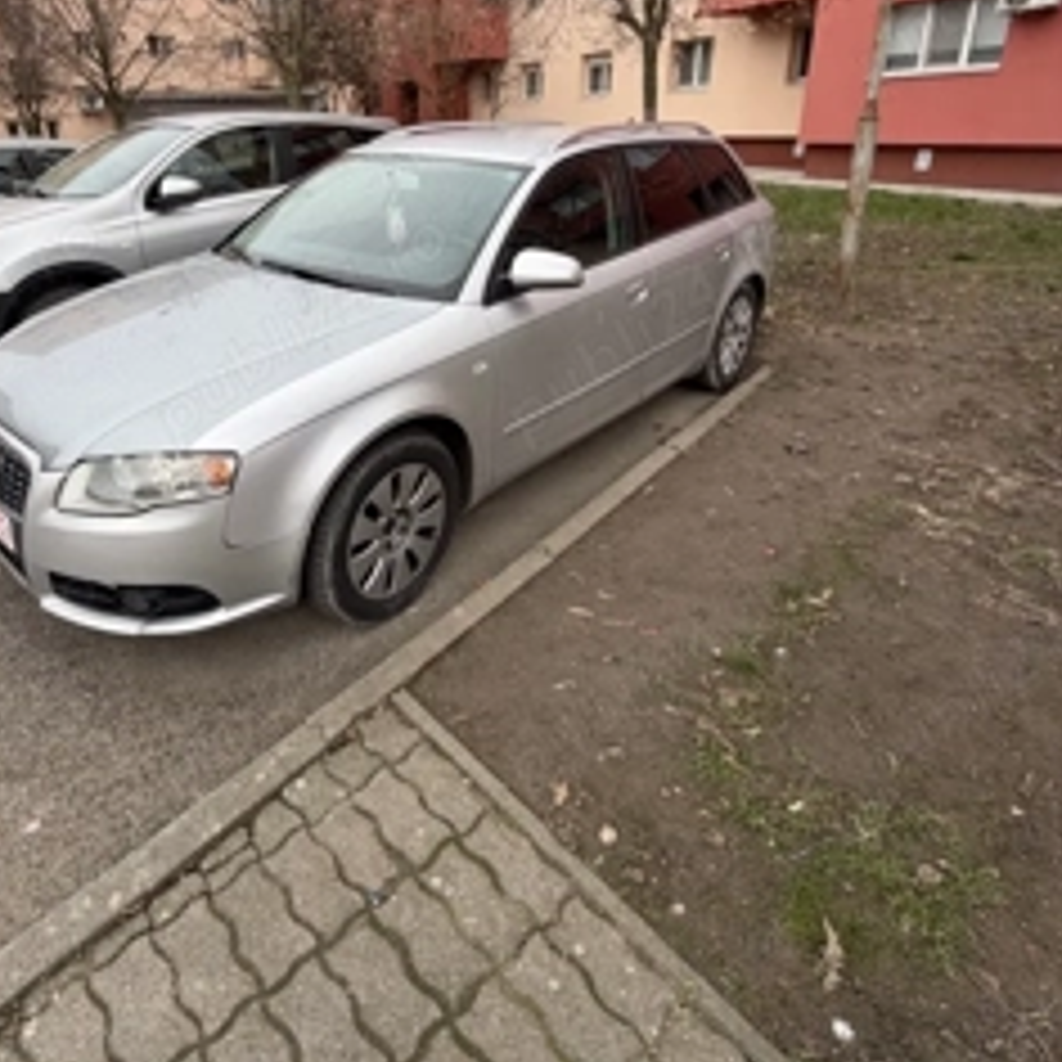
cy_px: 382
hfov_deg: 70.9
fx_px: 729
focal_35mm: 21
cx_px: 392
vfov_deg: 70.7
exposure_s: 1/142
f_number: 2.2
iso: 40
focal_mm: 2.22
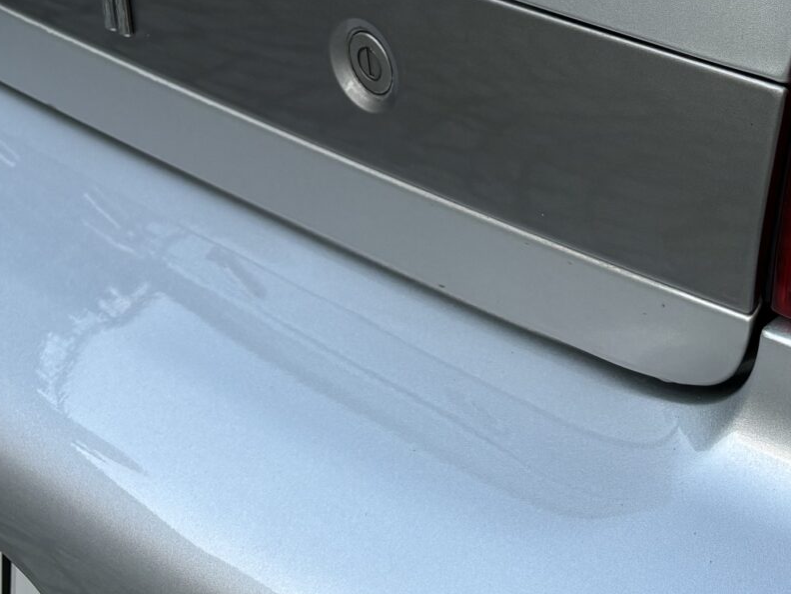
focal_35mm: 84
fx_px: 1919
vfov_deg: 17.0
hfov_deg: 22.6
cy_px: -70
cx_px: 743
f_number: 1.6
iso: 40
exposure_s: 1/121
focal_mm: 5.96
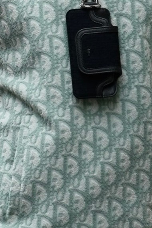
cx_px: -23
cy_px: 153
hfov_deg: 1.1
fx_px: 8150
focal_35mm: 1287
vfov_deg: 1.6
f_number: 5.6
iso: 200
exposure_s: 1/320
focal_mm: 180
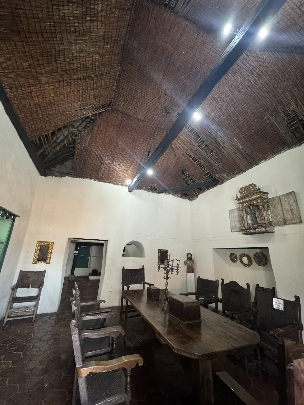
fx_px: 164
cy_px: 202
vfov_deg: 102.1
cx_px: 152
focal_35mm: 14
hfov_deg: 85.7
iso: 500
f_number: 2.2
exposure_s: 1/60
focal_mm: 2.22
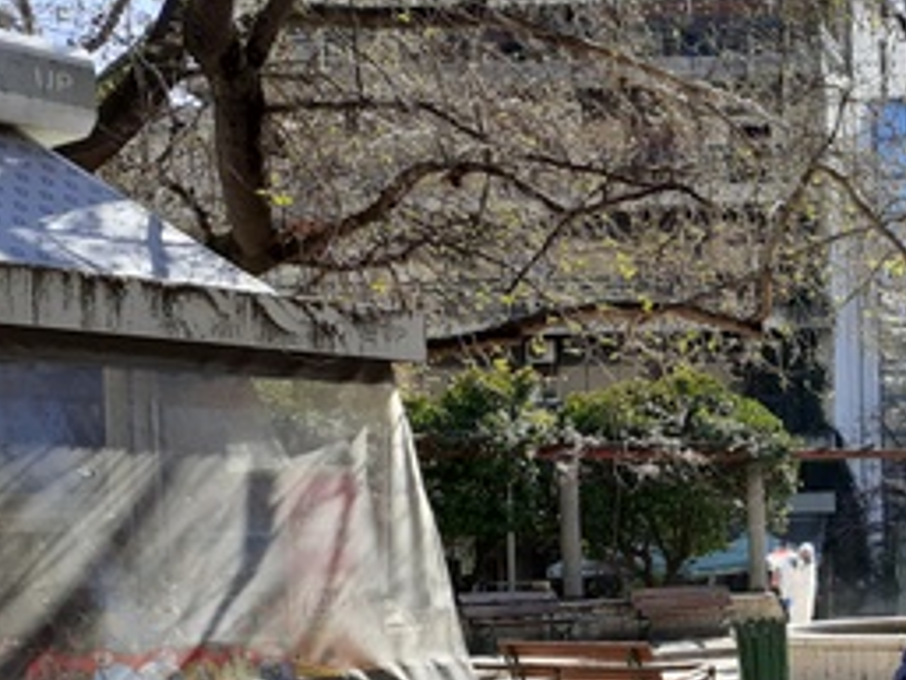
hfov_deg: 28.5
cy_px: 553
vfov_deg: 22.9
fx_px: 1650
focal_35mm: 63
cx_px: 934
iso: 40
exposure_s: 1/1003
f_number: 1.9
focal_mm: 3.6
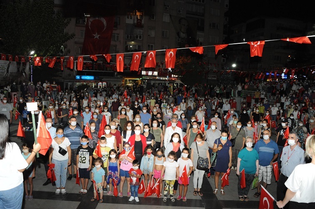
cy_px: 104
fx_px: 245
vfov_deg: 46.3
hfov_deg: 65.5
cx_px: 158
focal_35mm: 28
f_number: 7.1
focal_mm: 28
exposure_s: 1/125
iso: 4000
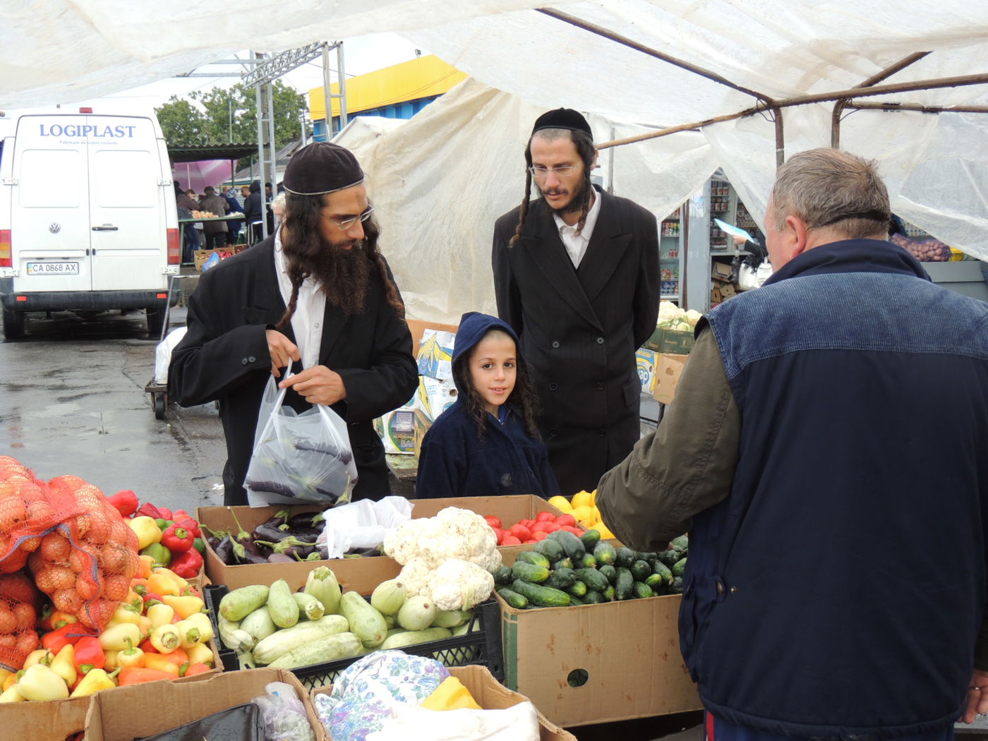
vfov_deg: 30.9
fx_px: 1341
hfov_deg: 40.4
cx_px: 494
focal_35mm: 47
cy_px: 370
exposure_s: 1/100
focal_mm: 8.3
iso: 100
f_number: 3.5
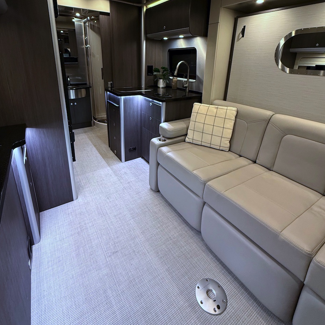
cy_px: 115
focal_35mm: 18
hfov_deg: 80.7
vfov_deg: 78.7
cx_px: 156
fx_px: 191
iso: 320
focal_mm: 2.22
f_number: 2.2
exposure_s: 1/60
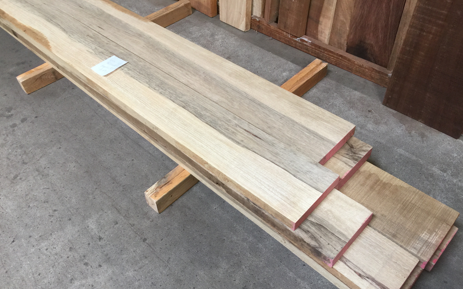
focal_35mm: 31
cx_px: 233
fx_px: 391
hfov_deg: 61.2
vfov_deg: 40.6
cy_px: 147
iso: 40
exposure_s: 1/30
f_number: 2.2
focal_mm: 4.15
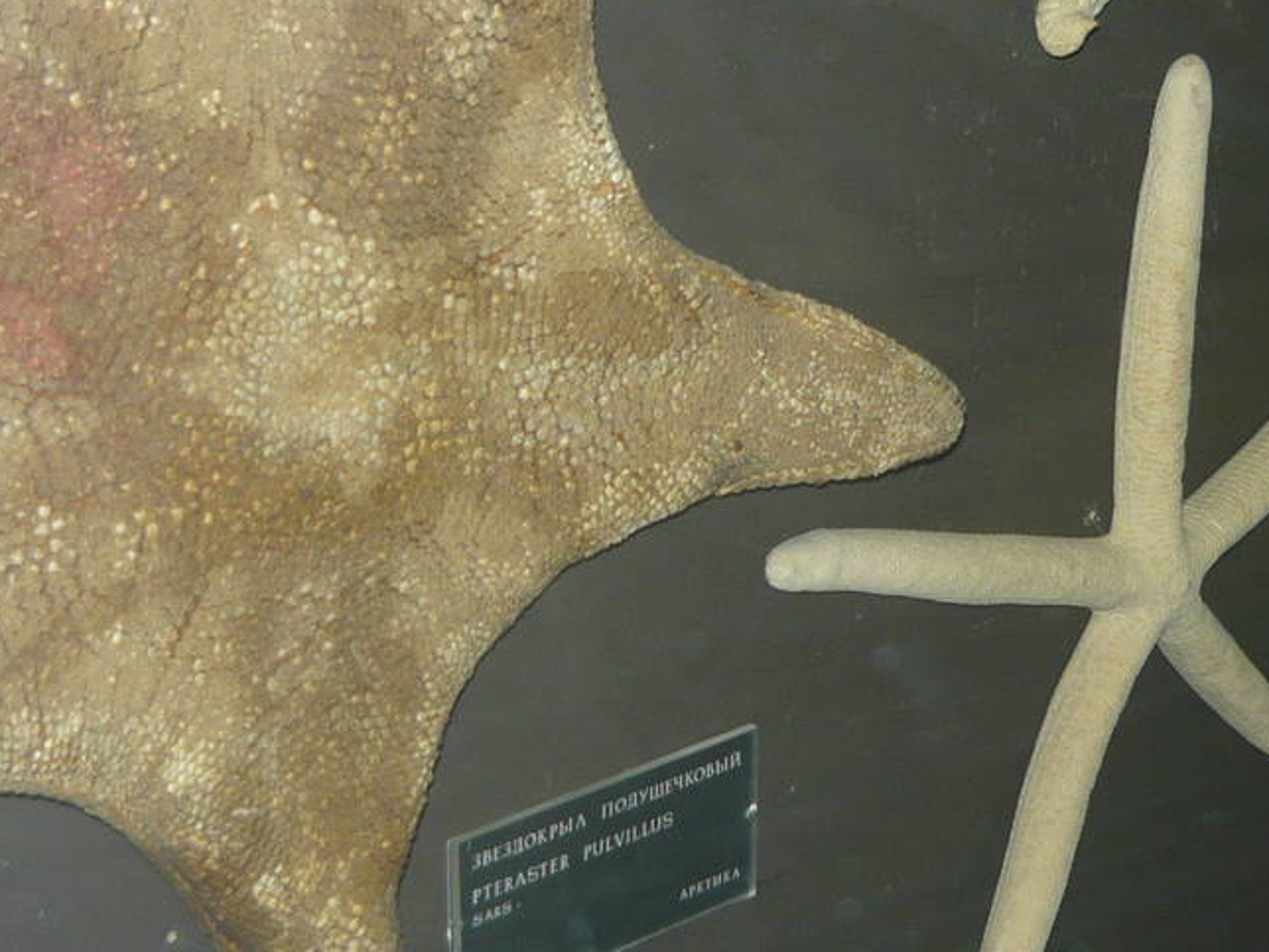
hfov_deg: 23.8
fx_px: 3006
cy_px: 432
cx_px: 636
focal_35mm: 82
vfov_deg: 18.0
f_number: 2.8
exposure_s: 1/30
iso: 100
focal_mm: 5.5
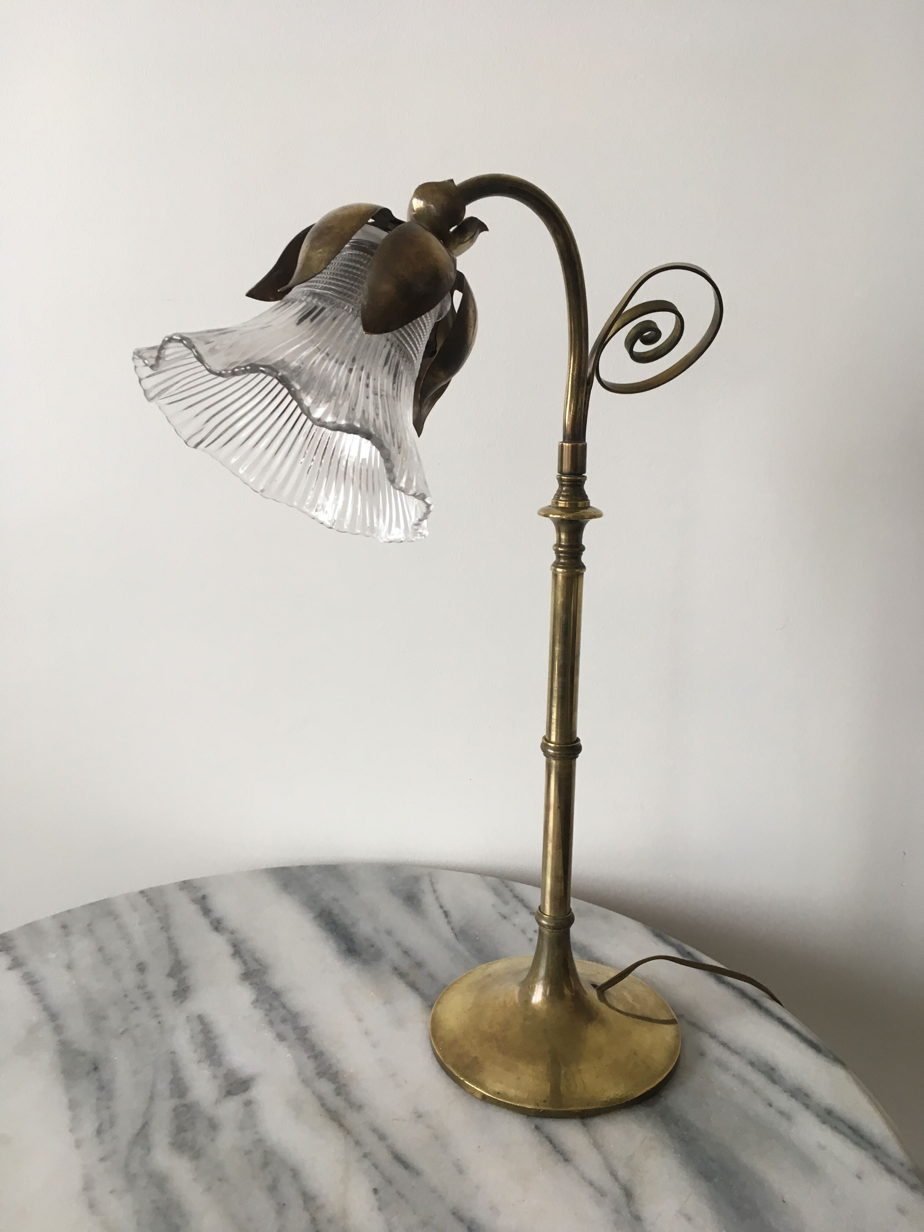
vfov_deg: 61.7
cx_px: 462
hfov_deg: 48.2
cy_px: 616
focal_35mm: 29
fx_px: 1032
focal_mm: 4.15
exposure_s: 1/33
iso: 64
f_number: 2.2
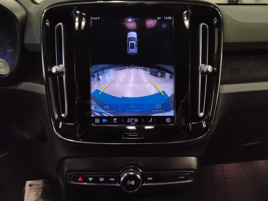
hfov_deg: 61.7
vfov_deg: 48.2
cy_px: 100
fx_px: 225
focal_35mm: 29
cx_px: 134
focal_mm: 5.52
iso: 2113
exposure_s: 1/100
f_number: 1.9
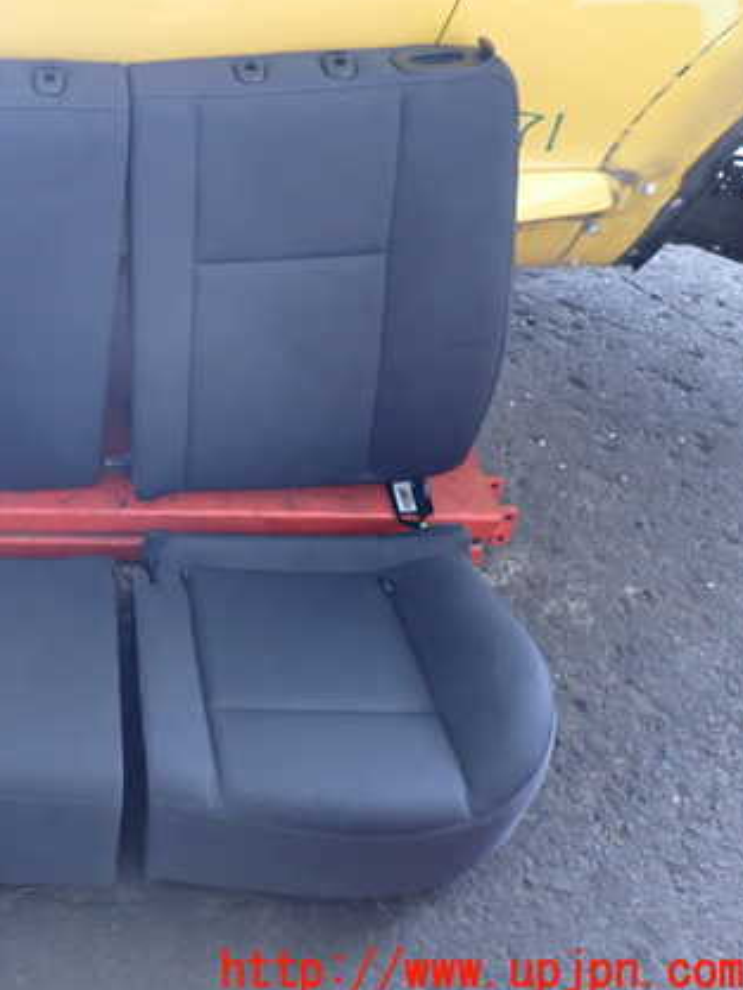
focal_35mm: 36
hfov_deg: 36.6
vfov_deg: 51.3
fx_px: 1030
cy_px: 468
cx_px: 45
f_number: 2
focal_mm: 4.5
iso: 320
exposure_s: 1/30
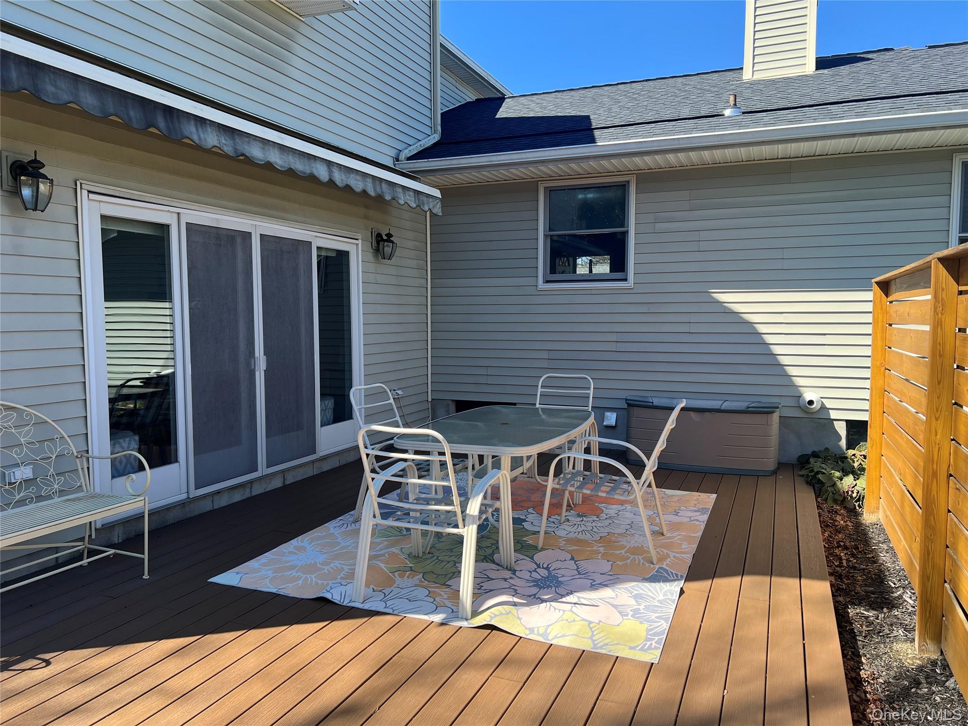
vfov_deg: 53.1
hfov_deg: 67.3
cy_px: 363
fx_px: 727
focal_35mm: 26
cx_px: 484
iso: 50
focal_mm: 5.7
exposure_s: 1/1295
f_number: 1.5
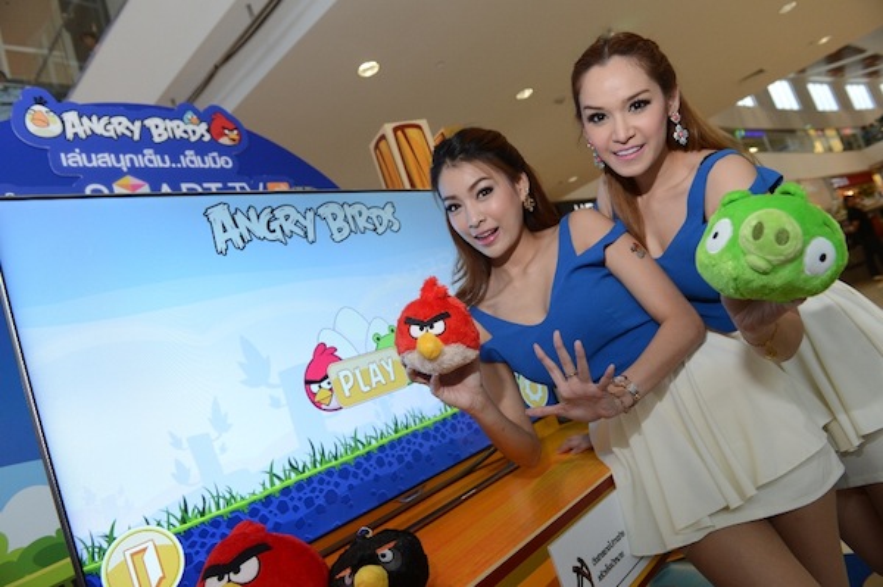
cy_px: 294
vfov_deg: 53.1
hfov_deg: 73.8
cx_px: 442
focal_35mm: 24
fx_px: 588
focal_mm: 24
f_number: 5
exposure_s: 1/320
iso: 1250
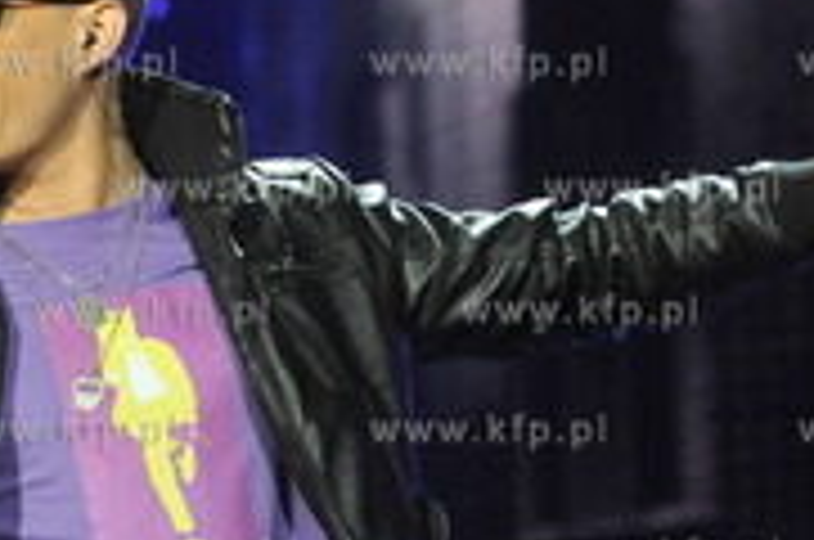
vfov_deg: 4.0
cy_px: 248
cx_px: 391
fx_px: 7742
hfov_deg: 6.0
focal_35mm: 343
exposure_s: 1/200
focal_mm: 155
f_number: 5.6
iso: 3200
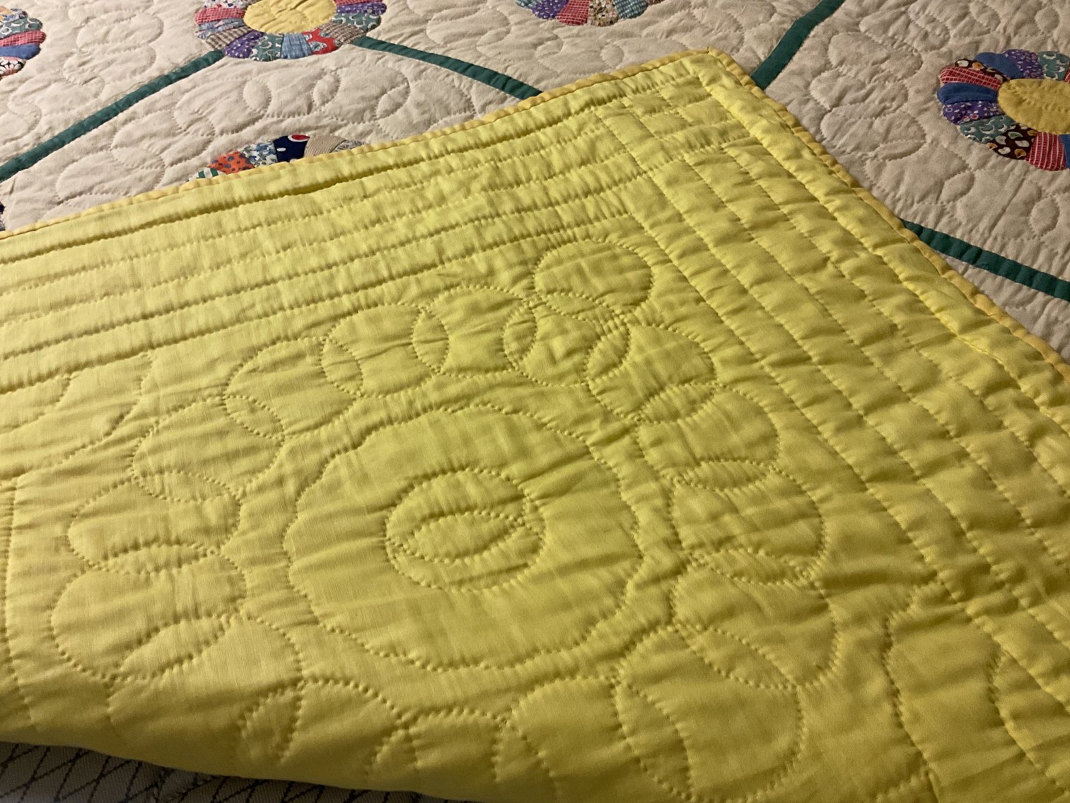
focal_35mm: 29
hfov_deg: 61.7
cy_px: 402
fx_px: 896
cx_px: 535
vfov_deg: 48.2
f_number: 1.8
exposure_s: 1/60
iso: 125
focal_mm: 3
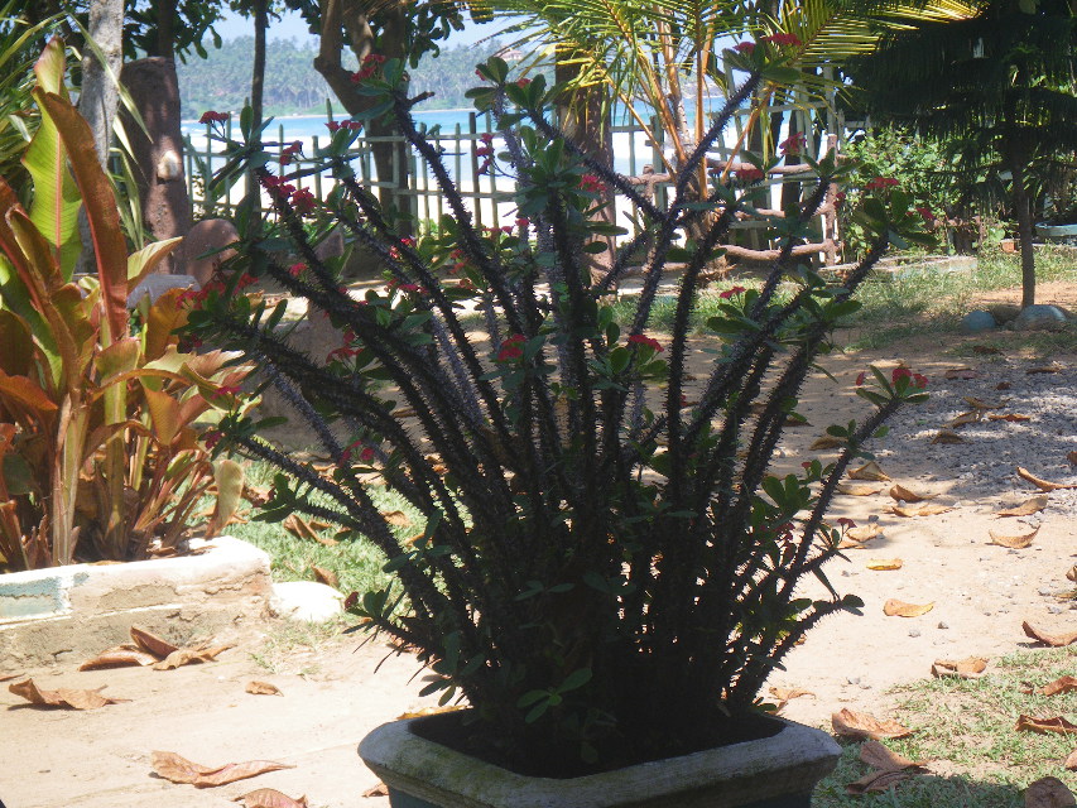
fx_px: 2925
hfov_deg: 20.9
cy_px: 404
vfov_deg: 15.7
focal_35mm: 94
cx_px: 538
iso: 64
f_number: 5
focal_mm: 16.7
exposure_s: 1/125
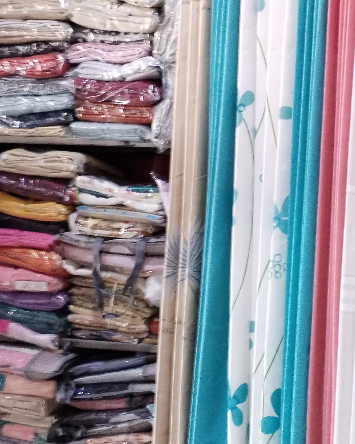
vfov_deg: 24.7
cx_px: 338
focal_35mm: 77
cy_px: 178
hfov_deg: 19.4
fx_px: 1011
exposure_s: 1/33.3
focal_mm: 4.75
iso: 736
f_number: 1.8
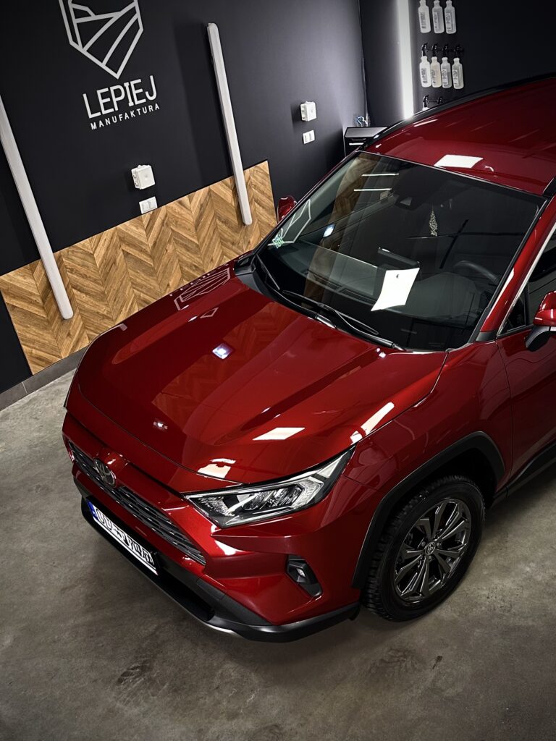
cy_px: 370
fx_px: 514
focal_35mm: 24
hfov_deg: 56.8
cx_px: 278
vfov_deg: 71.6
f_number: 1.78
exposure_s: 1/50
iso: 250
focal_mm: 6.86
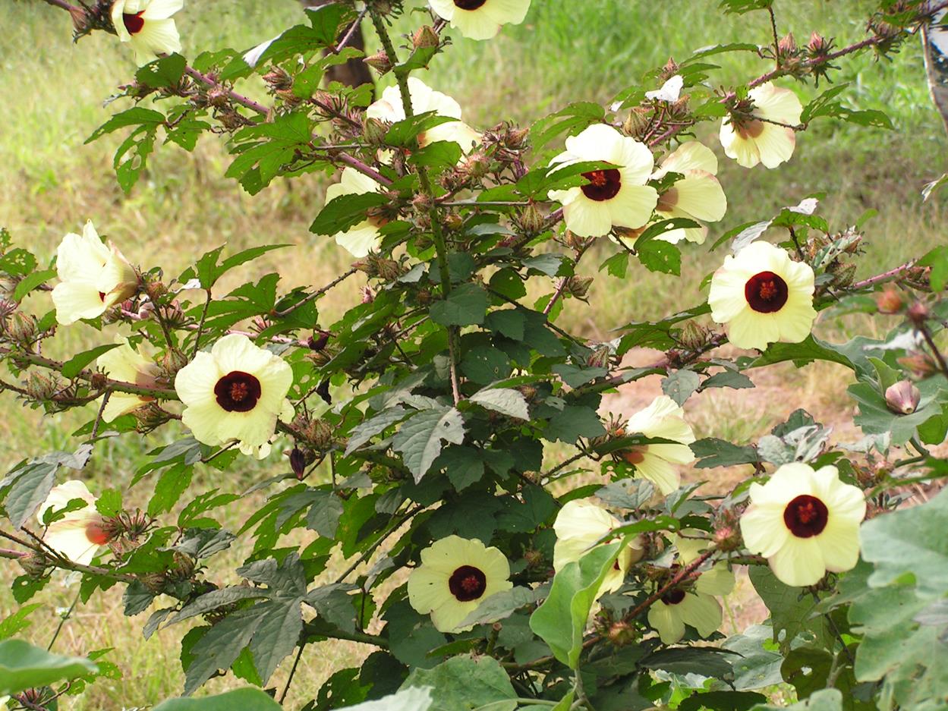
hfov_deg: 17.7
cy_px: 356
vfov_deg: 13.3
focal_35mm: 111
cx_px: 474
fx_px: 3040
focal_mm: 18.5
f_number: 3.5
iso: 50
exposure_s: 1/125
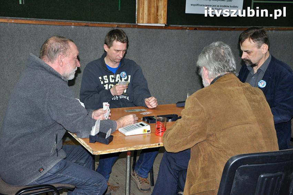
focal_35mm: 51
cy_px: 98
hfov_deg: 38.9
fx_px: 415
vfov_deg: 26.4
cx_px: 146
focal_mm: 34
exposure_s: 1/60
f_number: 4.5
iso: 1250
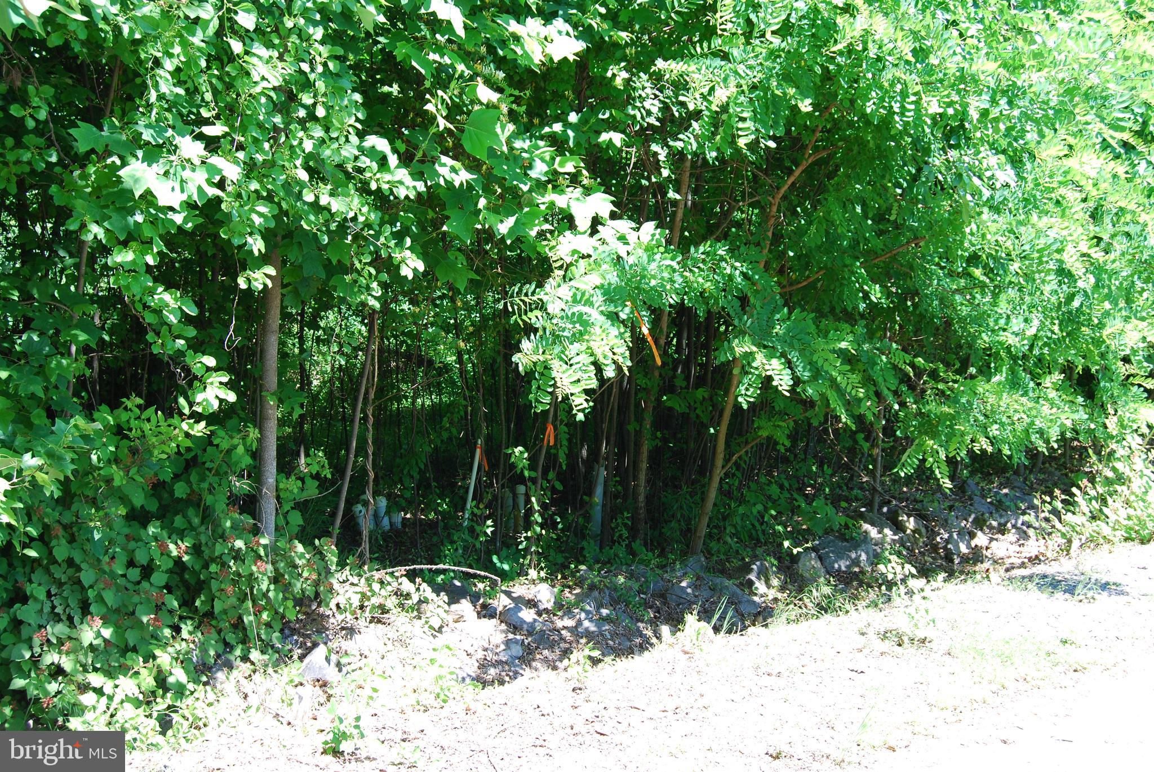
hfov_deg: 49.5
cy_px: 386
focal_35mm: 39
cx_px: 577
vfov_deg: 34.3
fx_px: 1251
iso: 200
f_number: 7.1
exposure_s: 1/60
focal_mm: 26
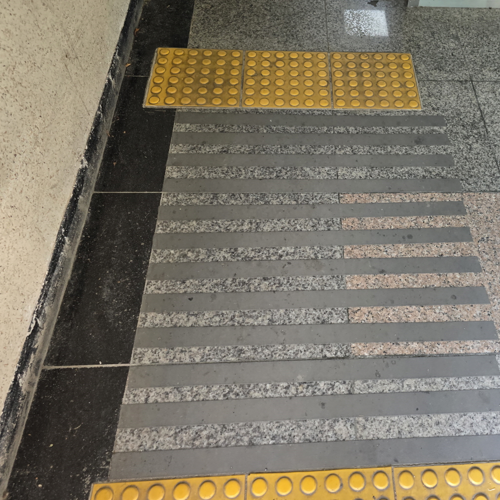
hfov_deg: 56.1
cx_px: 334
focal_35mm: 28
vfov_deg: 57.3
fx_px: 458
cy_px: 254
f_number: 1.7
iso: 100
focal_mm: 6.3
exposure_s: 1/120
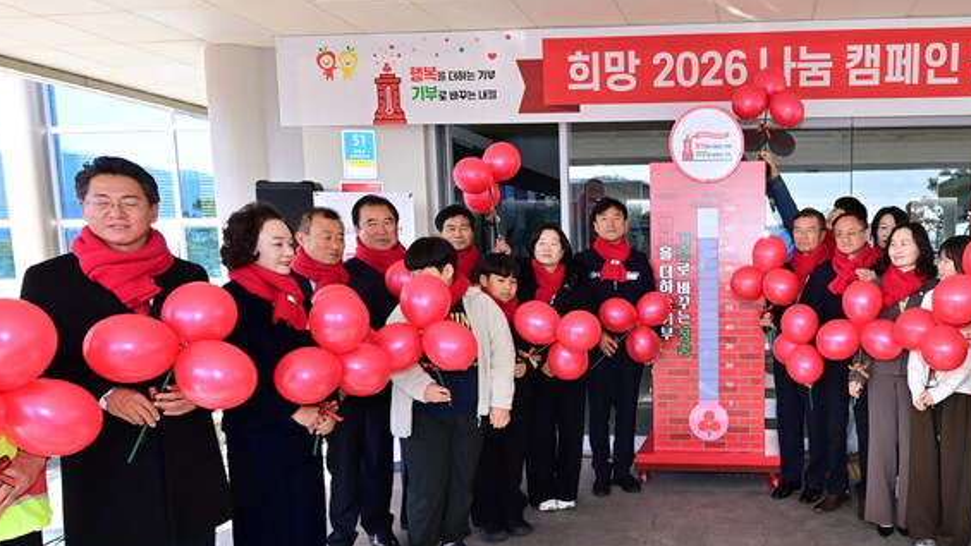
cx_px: 707
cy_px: 355
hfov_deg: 64.5
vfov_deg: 41.1
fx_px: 721
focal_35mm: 28
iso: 800
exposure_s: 1/250
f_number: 9
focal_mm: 14
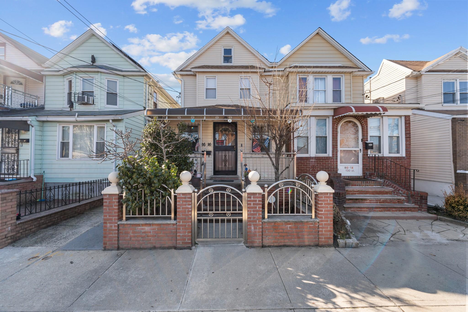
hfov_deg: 104.3
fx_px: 182
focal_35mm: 14
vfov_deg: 81.2
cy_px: 156
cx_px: 234
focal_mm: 14
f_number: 8
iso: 250
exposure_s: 1/250
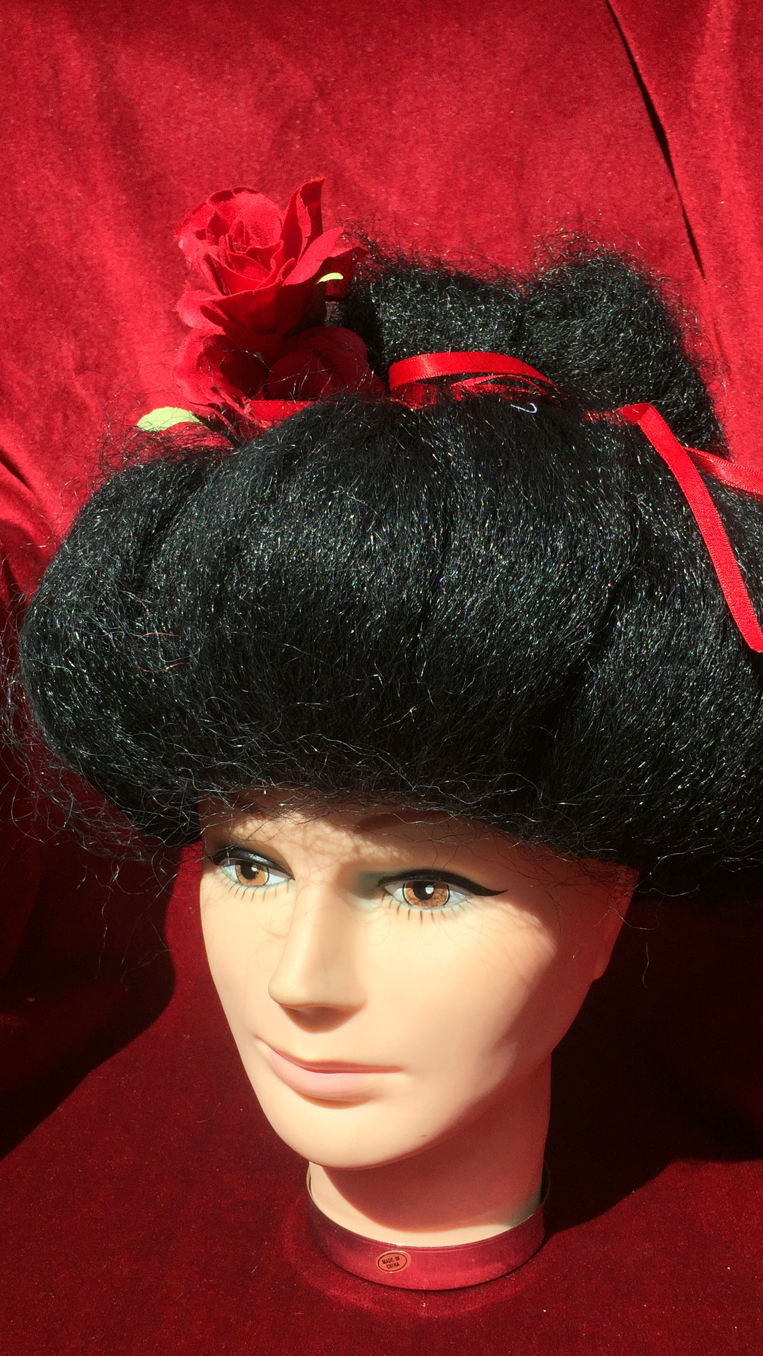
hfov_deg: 32.8
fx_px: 1295
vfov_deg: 55.2
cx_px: 417
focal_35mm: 36
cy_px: 725
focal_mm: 4.15
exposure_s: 1/2326
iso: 32
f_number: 2.2
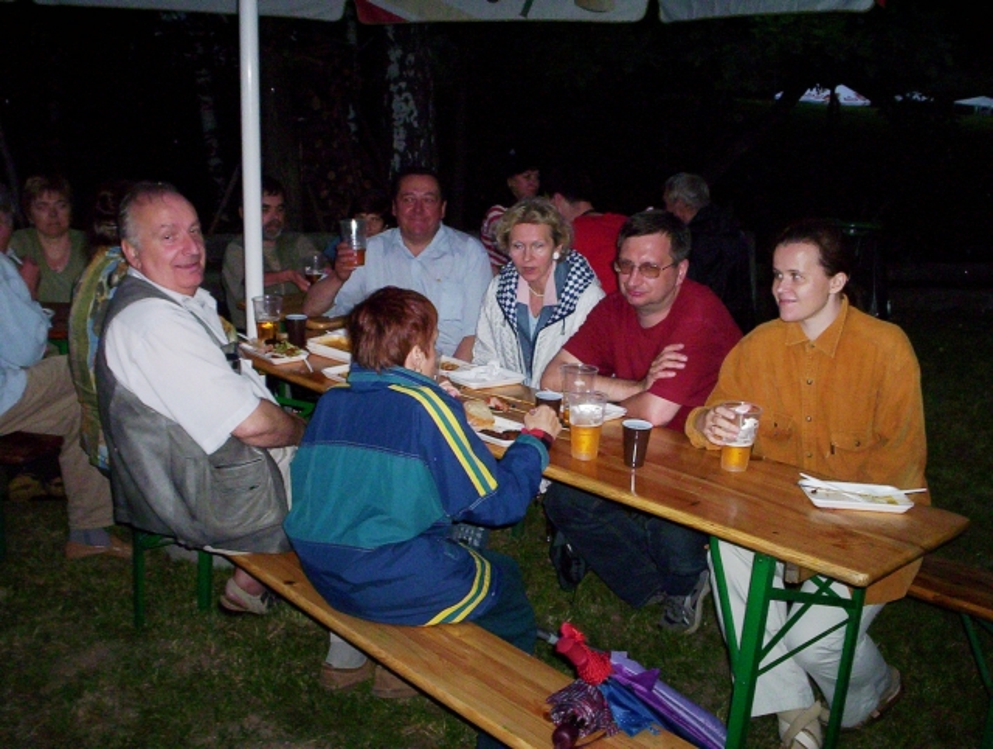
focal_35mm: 38
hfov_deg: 48.9
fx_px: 1093
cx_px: 496
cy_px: 374
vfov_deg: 37.9
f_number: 4.5
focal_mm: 4.99
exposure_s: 1/60
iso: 140
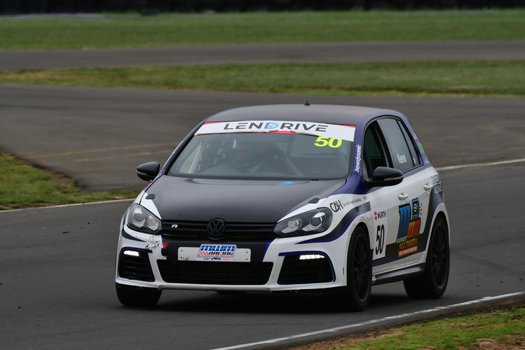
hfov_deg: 2.9
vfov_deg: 1.9
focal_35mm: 720
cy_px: 175
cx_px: 262
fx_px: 10503
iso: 320
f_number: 10
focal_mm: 480
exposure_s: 1/640
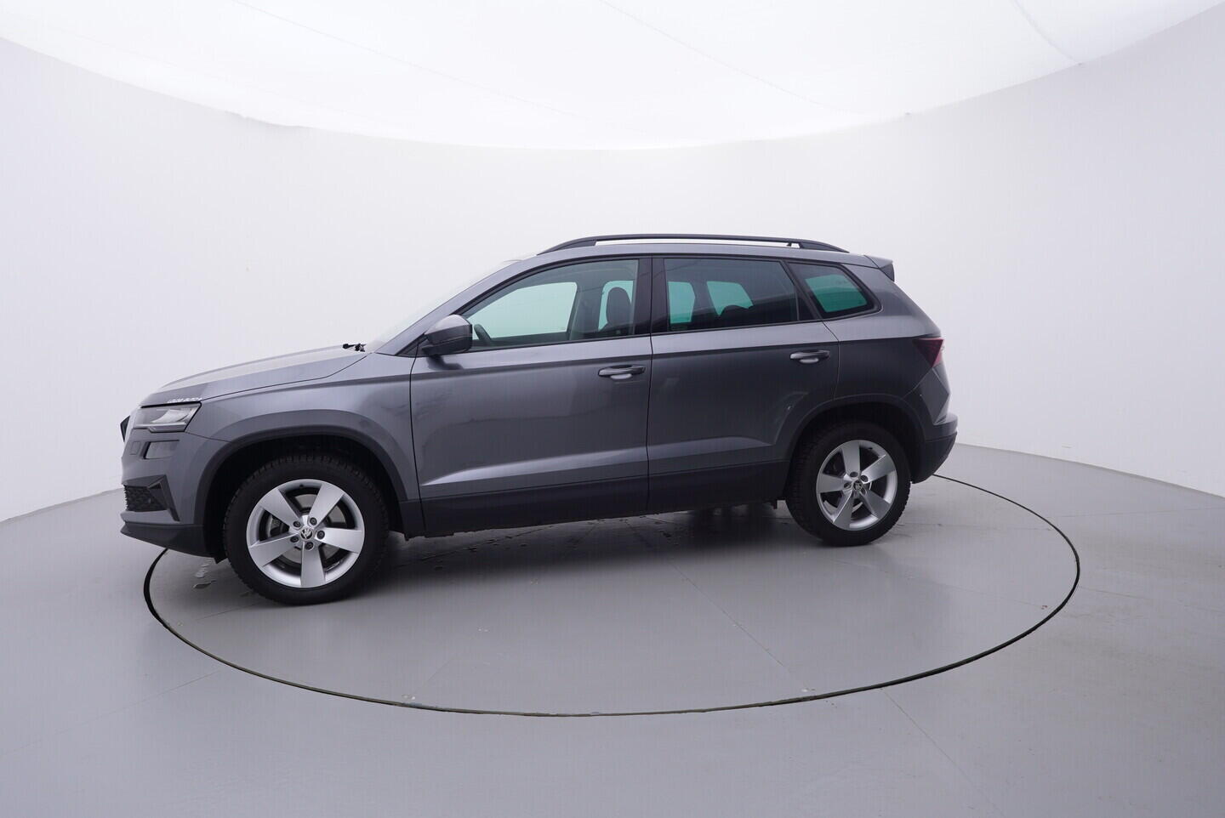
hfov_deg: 77.3
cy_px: 409
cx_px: 612
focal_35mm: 22
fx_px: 766
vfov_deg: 56.2
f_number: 5
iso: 200
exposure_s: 1/80
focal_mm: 15
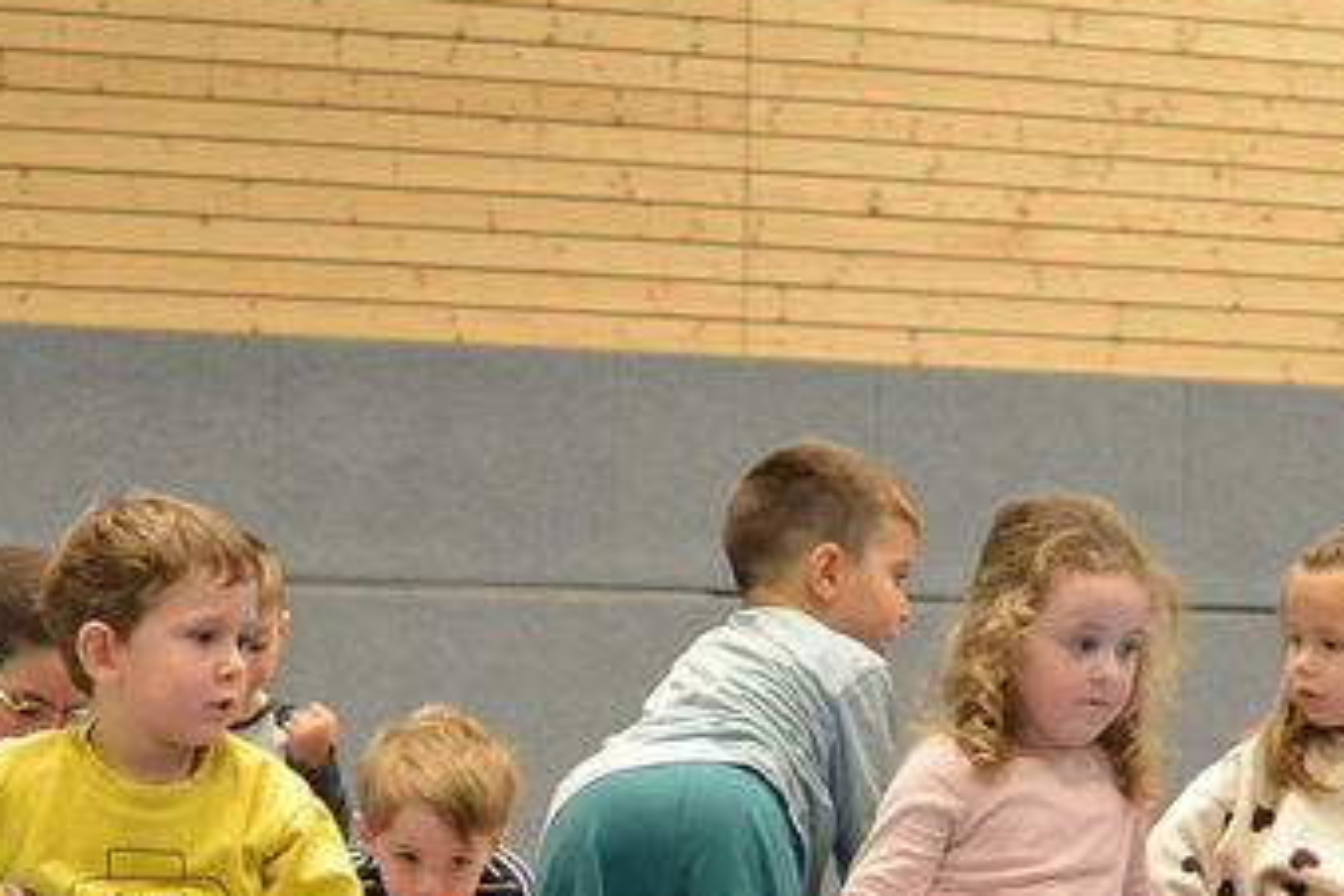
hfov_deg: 14.8
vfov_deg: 9.9
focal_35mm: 138
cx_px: 349
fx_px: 5152
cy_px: 823
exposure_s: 1/125
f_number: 1.8
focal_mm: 18.5
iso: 450
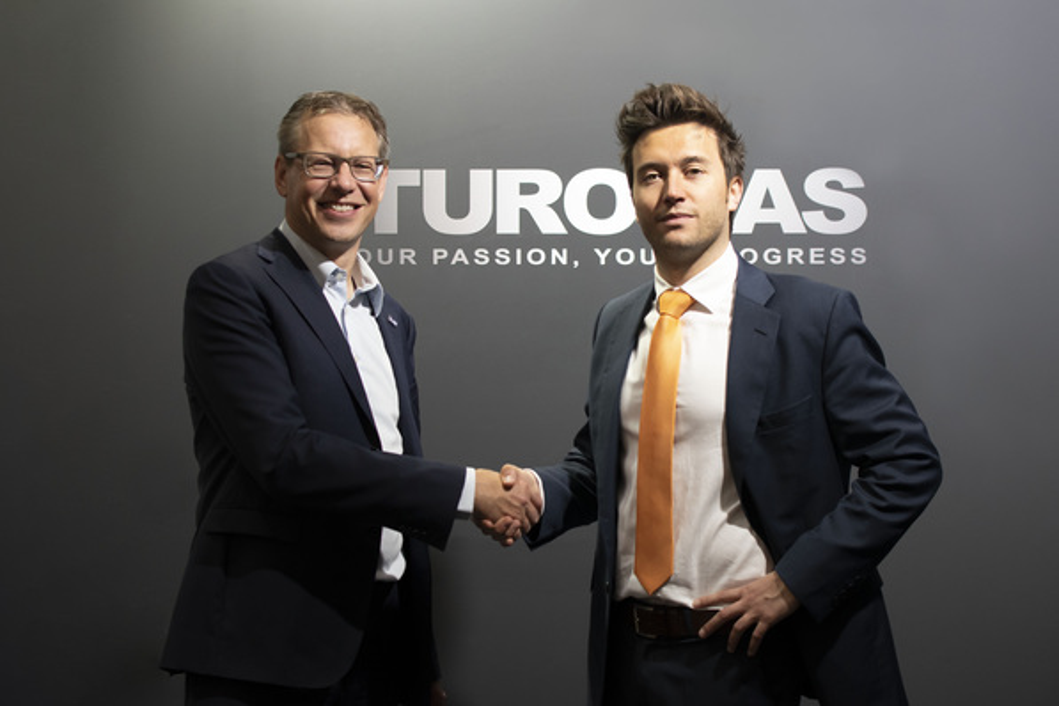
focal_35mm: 52
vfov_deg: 25.8
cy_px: 353
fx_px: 1544
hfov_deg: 37.9
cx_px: 530
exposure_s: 1/50
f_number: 2.8
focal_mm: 35
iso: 800
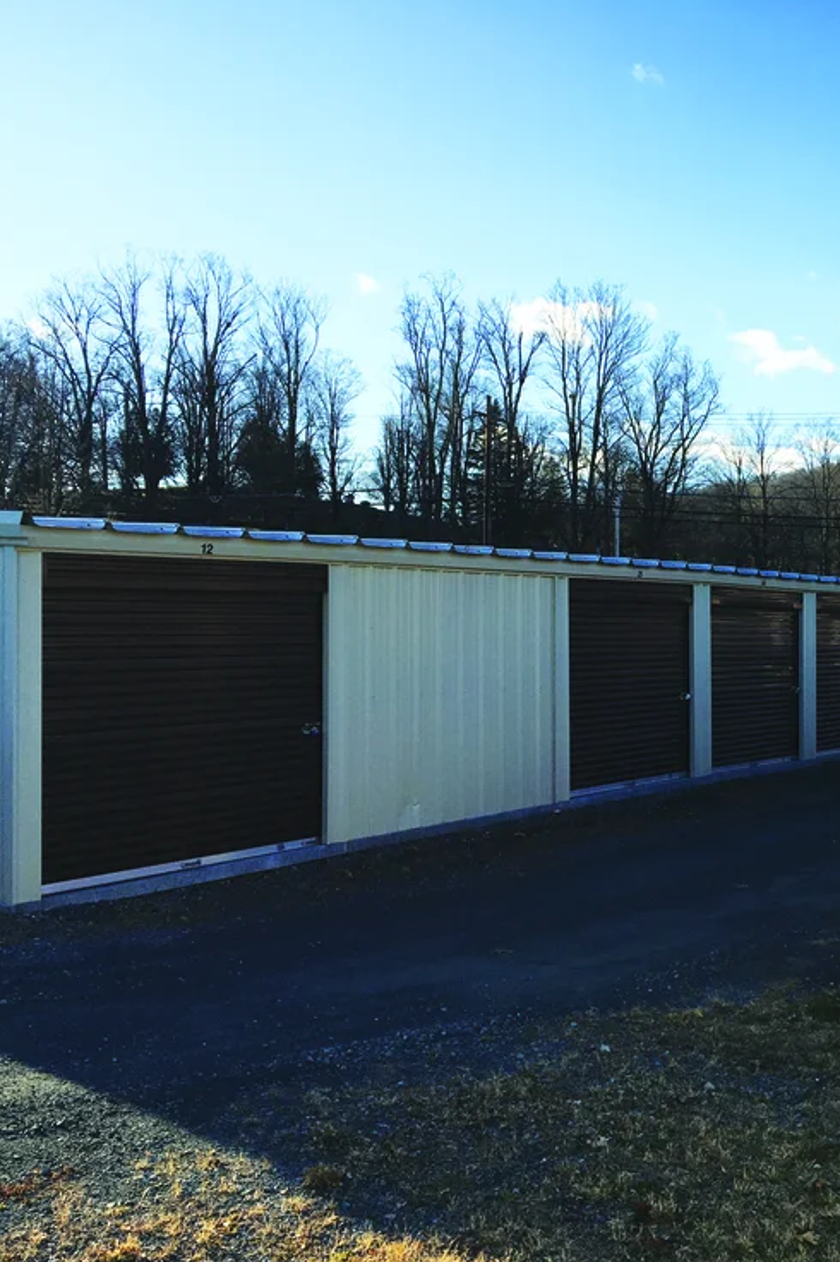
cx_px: 734
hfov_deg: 31.3
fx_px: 1436
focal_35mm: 41
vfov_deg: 47.4
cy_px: 638
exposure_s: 1/1131
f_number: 2.2
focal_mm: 4.15
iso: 25
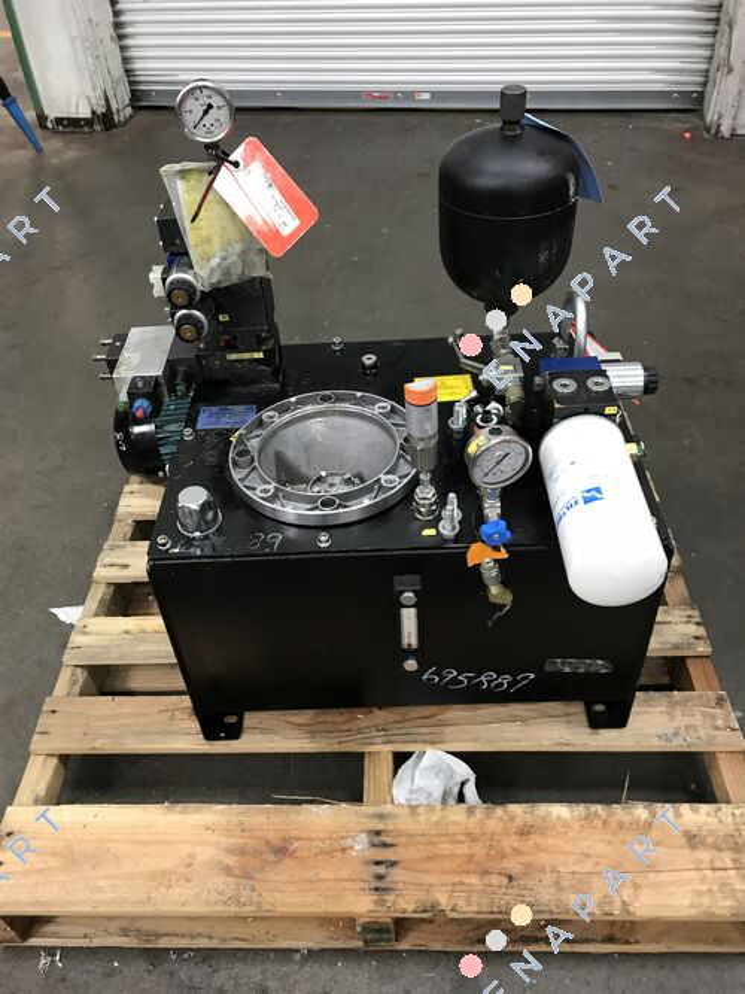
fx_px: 804
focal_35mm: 28
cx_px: 372
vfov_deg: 63.5
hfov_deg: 49.7
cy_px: 497
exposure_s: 1/17
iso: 40
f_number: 1.8
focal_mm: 3.99
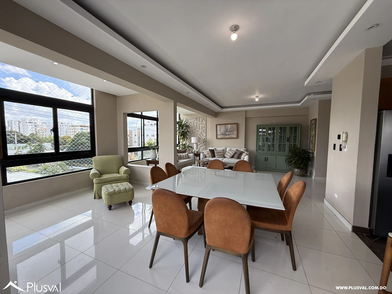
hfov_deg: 102.1
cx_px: 196
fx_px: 159
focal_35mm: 14
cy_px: 147
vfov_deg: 85.7
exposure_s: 1/250
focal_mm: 2.22
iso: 64
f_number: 2.2
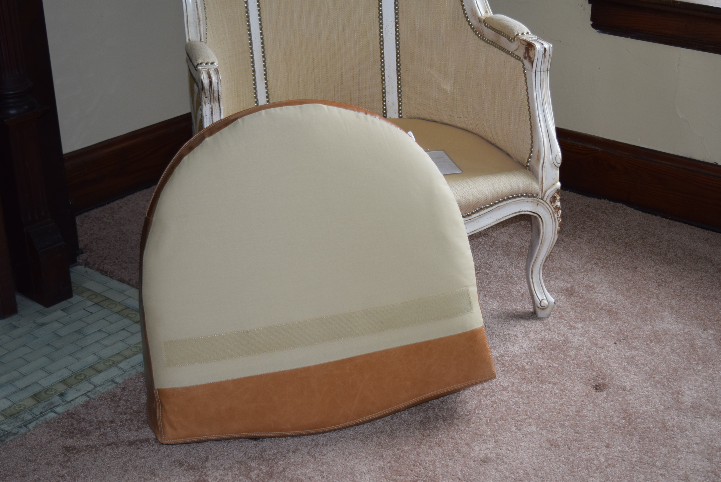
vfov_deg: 25.1
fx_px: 1082
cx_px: 360
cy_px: 241
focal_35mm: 54
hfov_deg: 36.8
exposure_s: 1/60
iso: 560
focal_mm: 36
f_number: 4.8
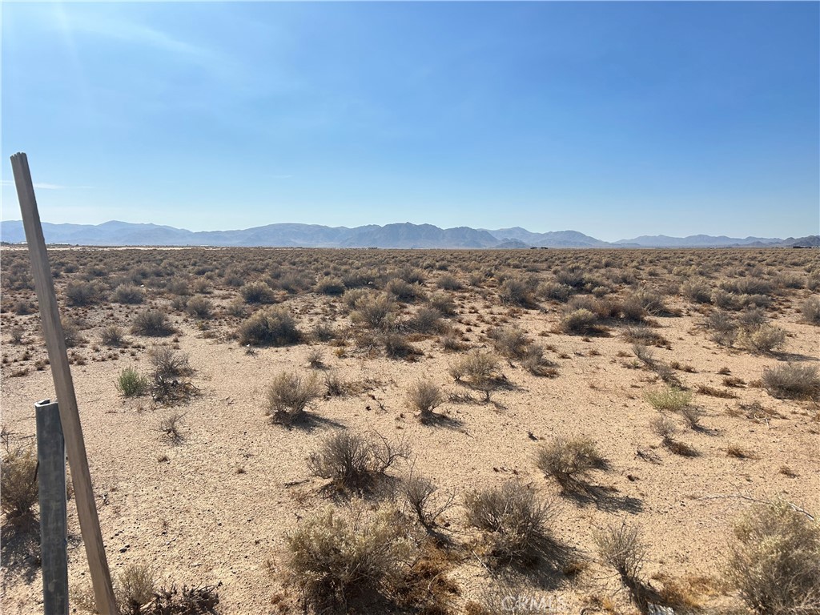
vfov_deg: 53.1
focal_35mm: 26
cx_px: 410
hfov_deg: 67.3
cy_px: 308
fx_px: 616
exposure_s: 1/6993
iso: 50
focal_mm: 5.7
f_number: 1.5
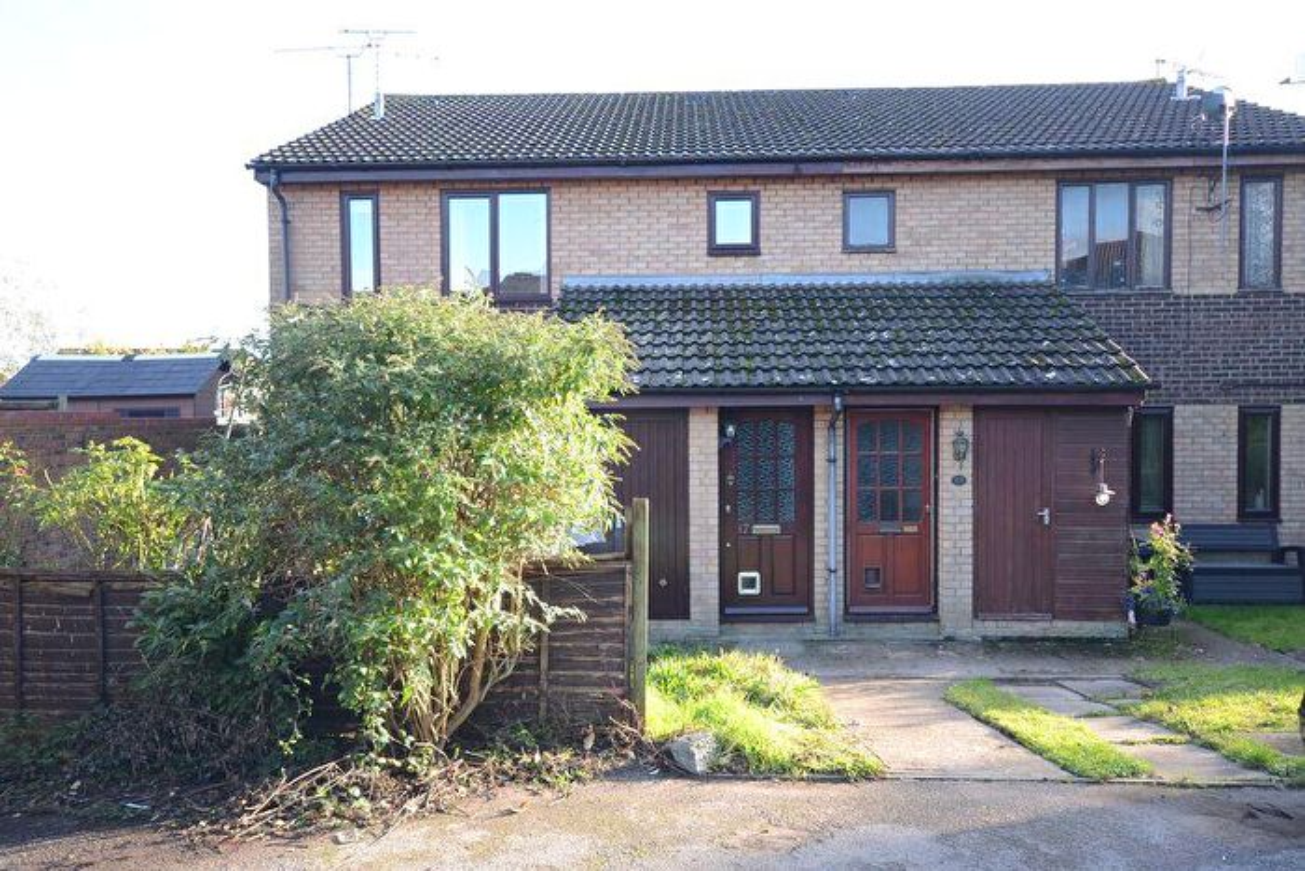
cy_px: 436
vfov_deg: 43.6
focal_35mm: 30
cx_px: 652
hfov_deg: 61.9
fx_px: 1088
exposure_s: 1/100
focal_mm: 20
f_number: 5.6
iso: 360
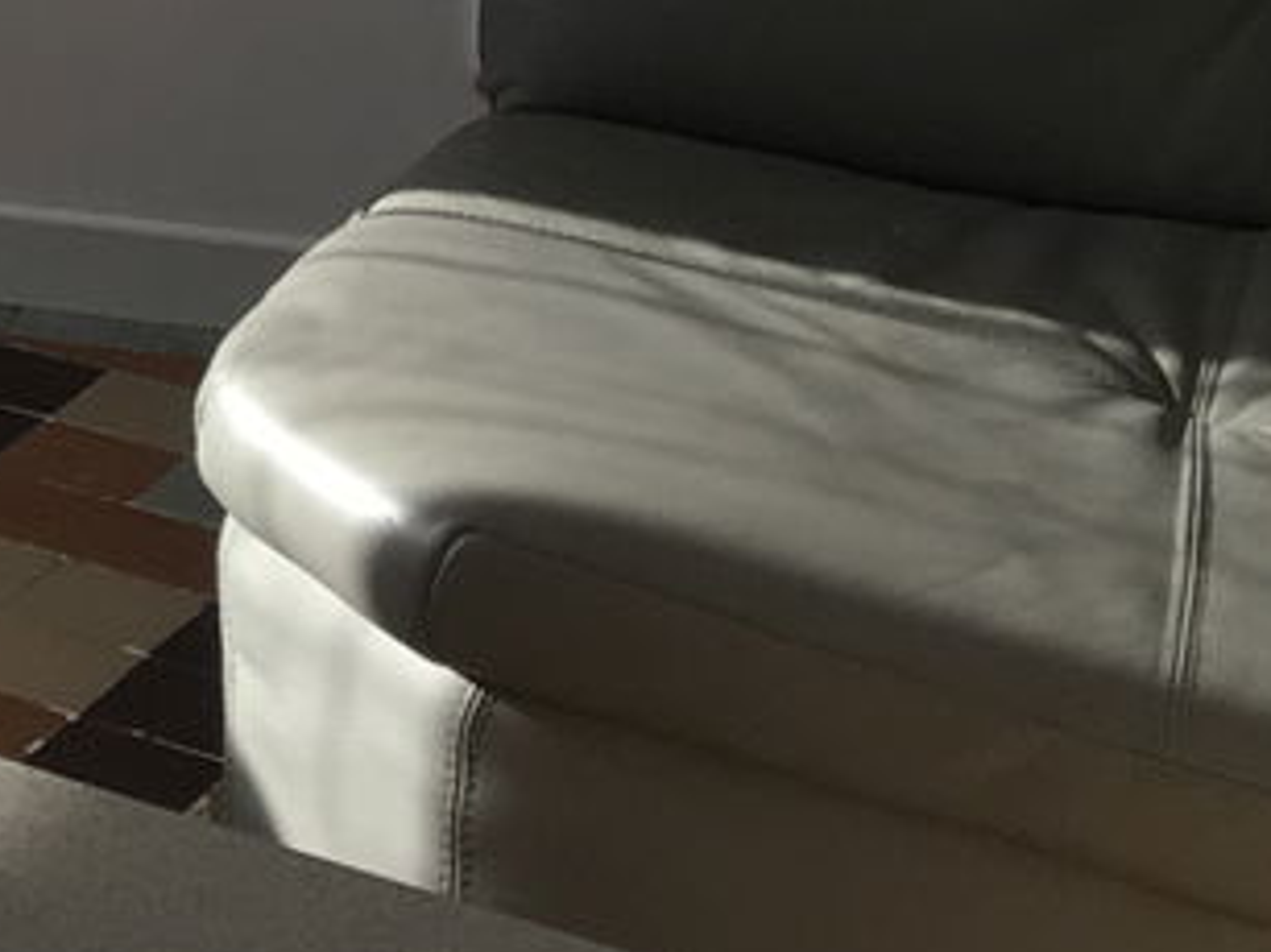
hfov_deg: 12.0
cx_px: -1060
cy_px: -1370
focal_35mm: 151
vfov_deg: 8.8
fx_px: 5542
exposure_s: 1/176
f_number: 2.2
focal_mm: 4.15
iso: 25
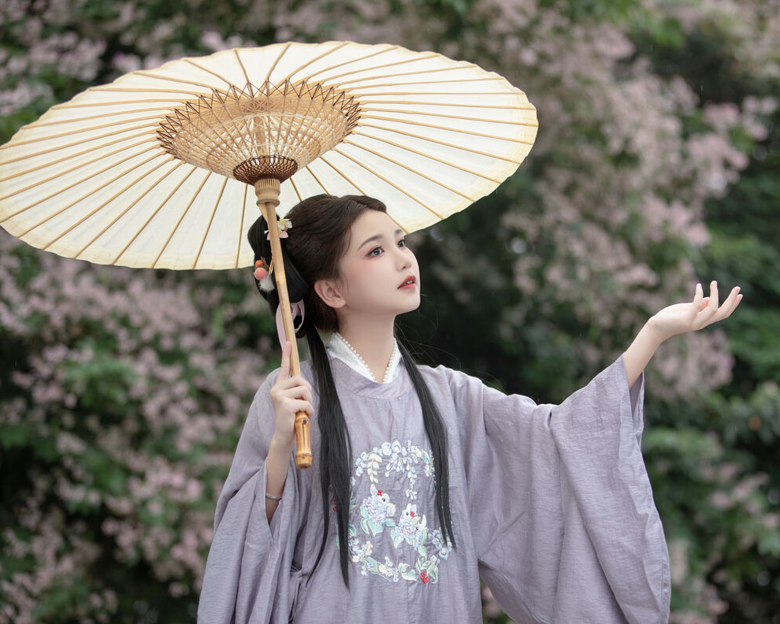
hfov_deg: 19.4
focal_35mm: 99
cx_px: 459
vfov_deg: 15.5
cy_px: 313
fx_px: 2285
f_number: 2.8
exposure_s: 1/320
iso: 160
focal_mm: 88
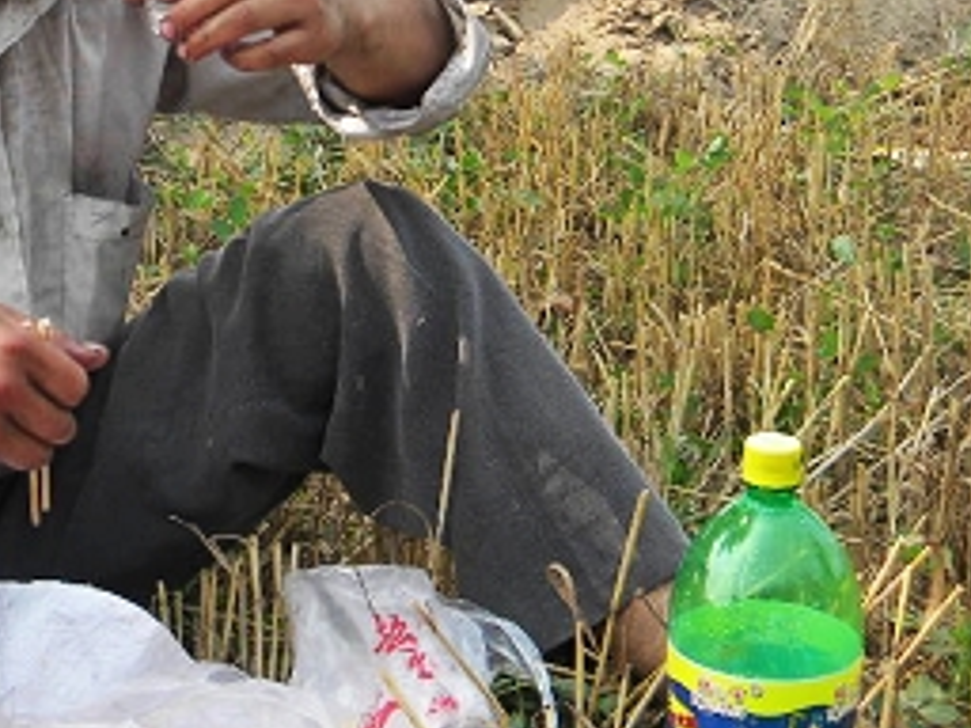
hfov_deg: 19.2
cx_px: 156
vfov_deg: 14.6
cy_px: 182
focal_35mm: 101
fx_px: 2833
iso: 80
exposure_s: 1/242
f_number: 3.9
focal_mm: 8.6
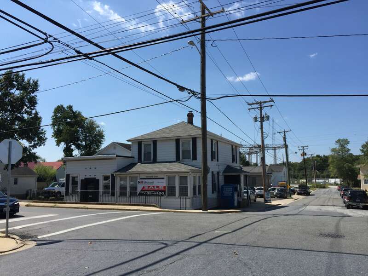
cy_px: 138
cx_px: 184
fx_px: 308
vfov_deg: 48.2
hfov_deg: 61.7
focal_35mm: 29
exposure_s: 1/2083
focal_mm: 4.15
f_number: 2.2
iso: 32
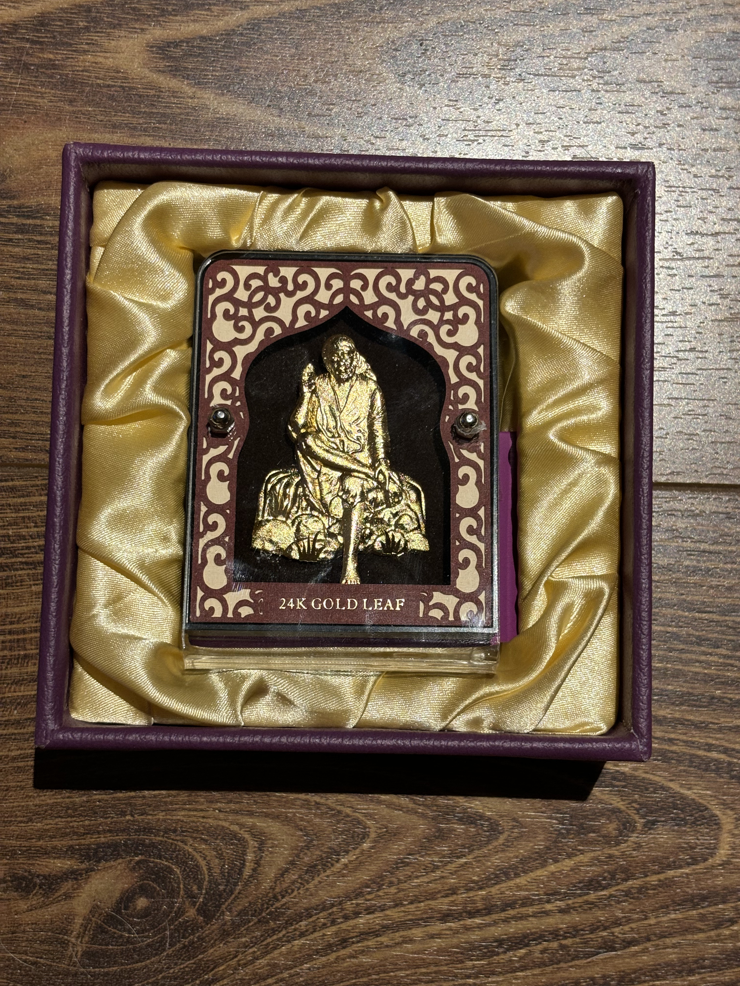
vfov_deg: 36.8
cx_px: 370
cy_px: 493
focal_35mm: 52
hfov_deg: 28.0
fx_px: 1482
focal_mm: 5.96
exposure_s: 1/39
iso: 125
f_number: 1.6
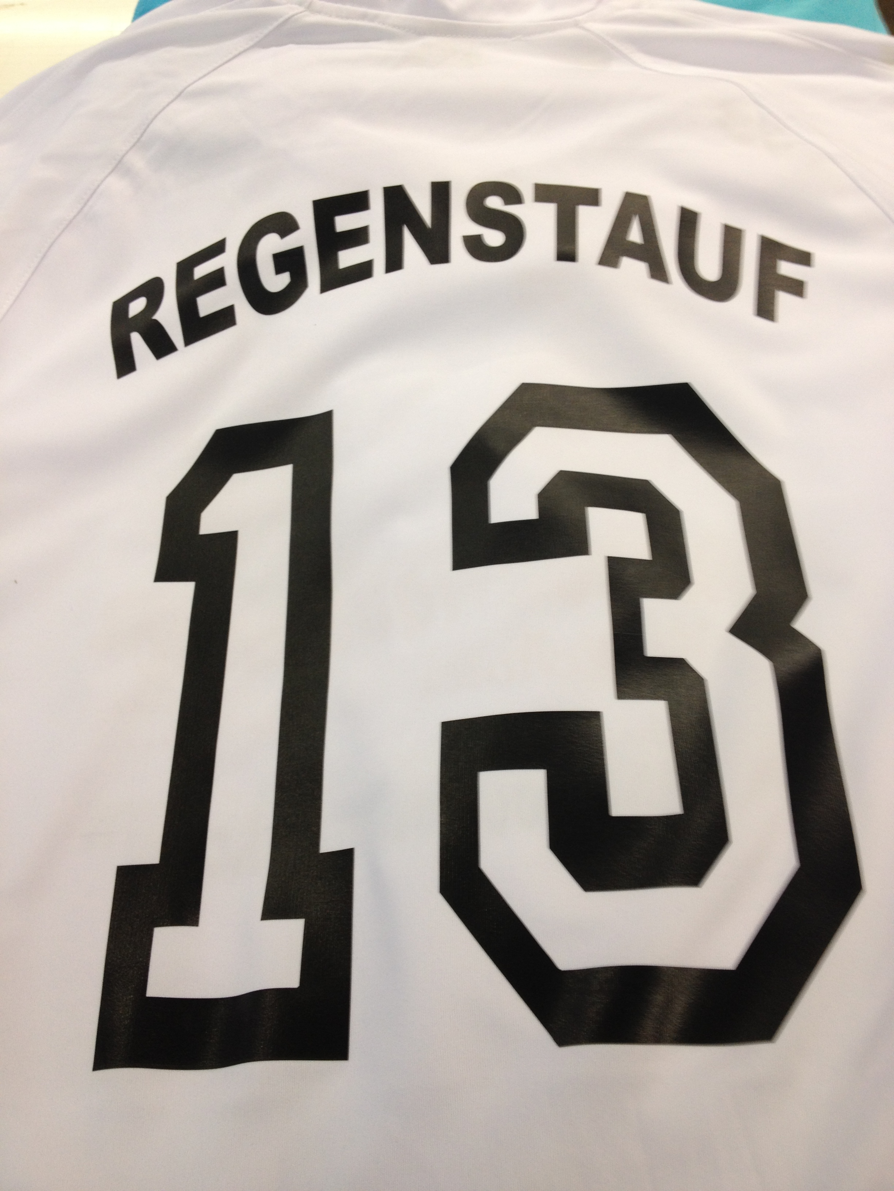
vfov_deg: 52.6
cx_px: 447
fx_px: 1205
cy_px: 596
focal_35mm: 35
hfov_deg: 40.7
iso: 64
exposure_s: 1/20
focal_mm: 4.28
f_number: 2.4
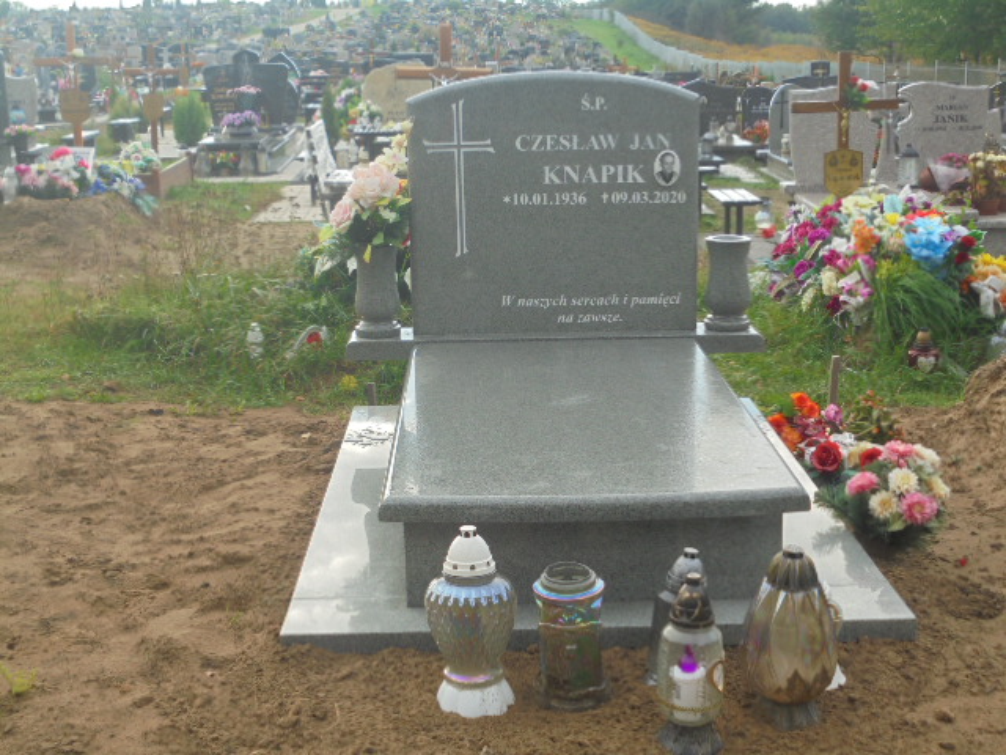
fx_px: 1424
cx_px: 503
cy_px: 378
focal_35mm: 49
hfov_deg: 38.9
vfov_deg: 29.7
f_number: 4.8
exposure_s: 1/125
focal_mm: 8.9
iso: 100
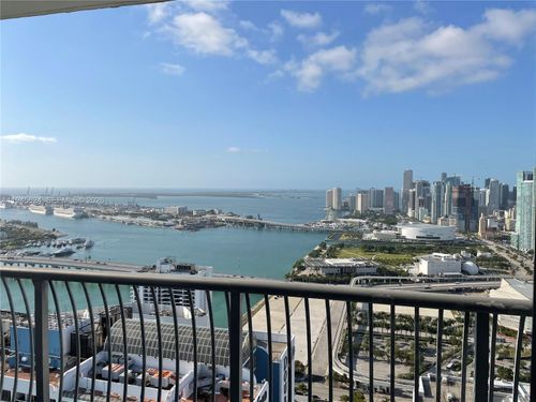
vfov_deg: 53.1
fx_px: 403
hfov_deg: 67.3
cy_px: 201
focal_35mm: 26
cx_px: 268
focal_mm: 4.2
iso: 32
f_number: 1.6
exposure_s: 1/5814
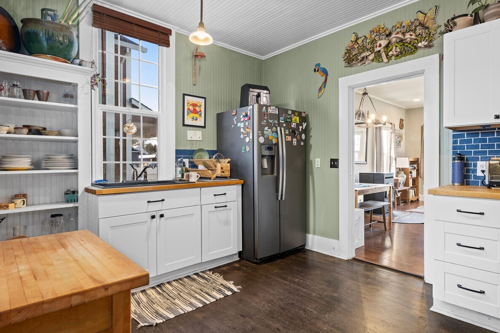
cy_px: 162
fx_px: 278
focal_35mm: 20
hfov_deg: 83.9
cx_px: 267
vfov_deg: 61.9
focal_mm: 14
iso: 400
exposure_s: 1/2
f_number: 9
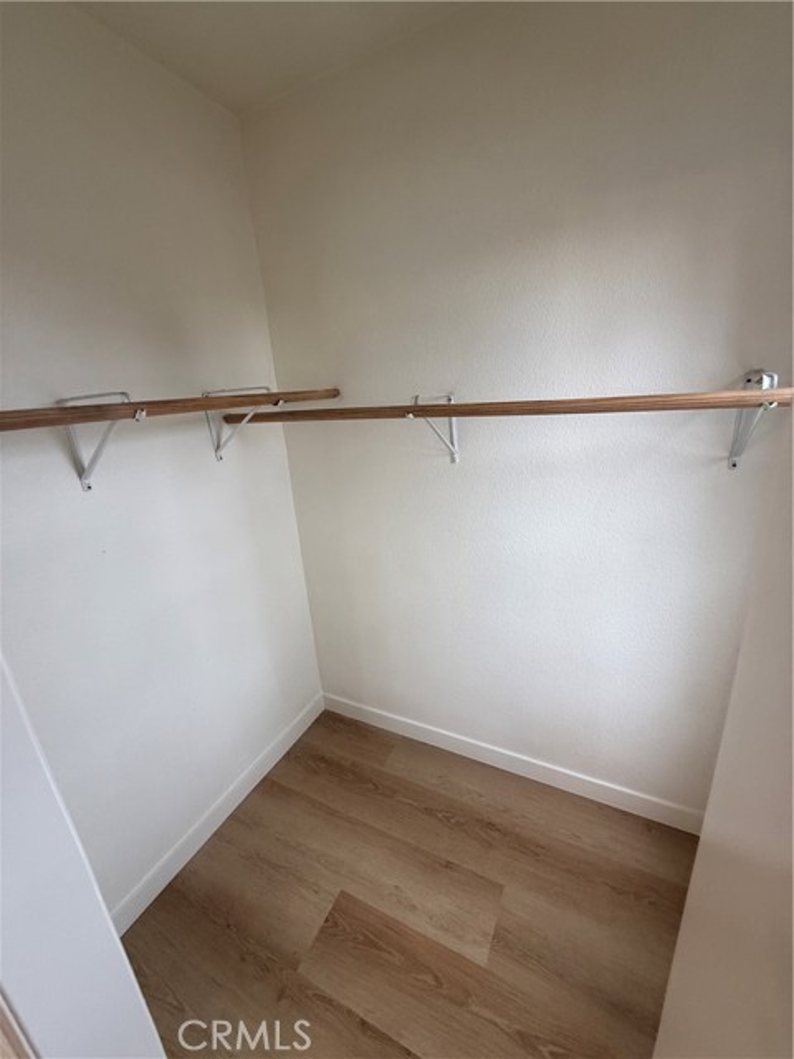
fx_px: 428
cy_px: 530
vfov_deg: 102.1
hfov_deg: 85.7
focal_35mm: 14
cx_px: 397
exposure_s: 1/120
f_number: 2.2
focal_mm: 2.22
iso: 125
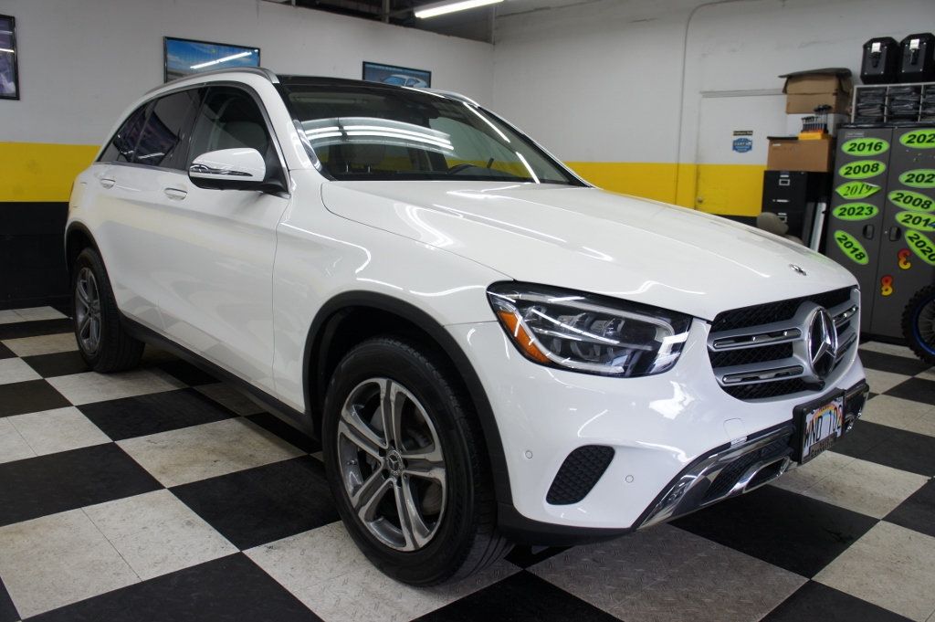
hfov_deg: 67.4
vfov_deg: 47.9
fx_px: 701
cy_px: 311
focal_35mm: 27
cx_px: 468
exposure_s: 1/40
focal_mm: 18
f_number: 4
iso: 200
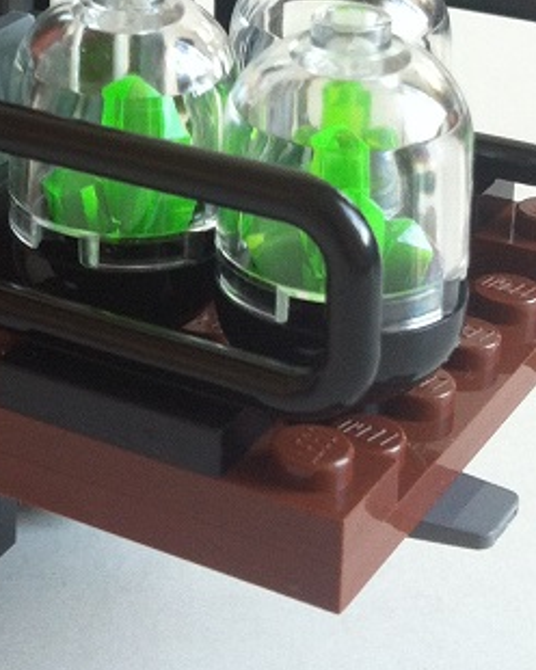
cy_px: 56
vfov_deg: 17.2
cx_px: -39
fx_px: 2181
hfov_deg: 13.7
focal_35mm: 110
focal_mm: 3.85
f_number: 2.8
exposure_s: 1/17
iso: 100
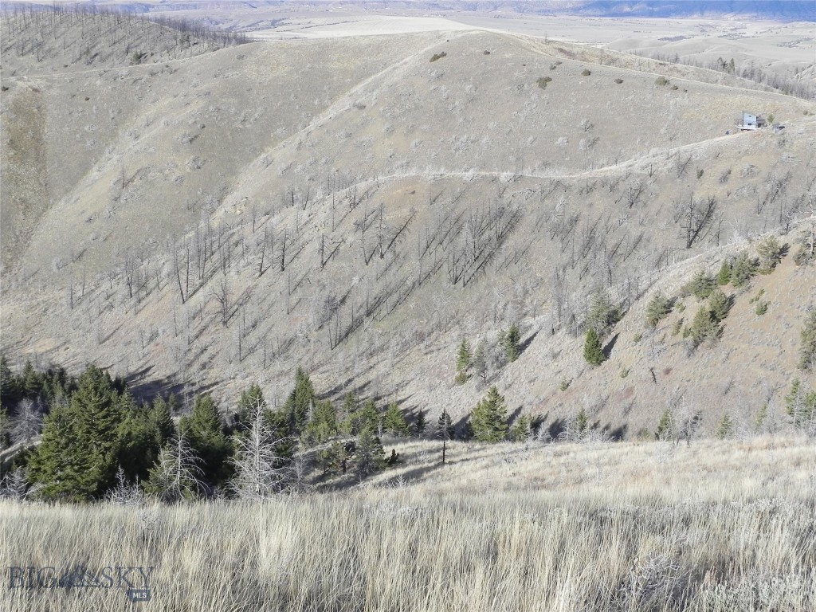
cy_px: 306
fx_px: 1367
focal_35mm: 58
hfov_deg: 33.2
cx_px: 408
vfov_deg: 25.2
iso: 160
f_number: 7.1
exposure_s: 1/350
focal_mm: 10.3
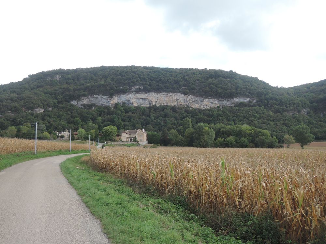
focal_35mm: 40
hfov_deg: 46.8
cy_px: 122
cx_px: 163
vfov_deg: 36.0
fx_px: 377
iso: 80
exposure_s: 1/320
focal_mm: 8.6
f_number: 3.5
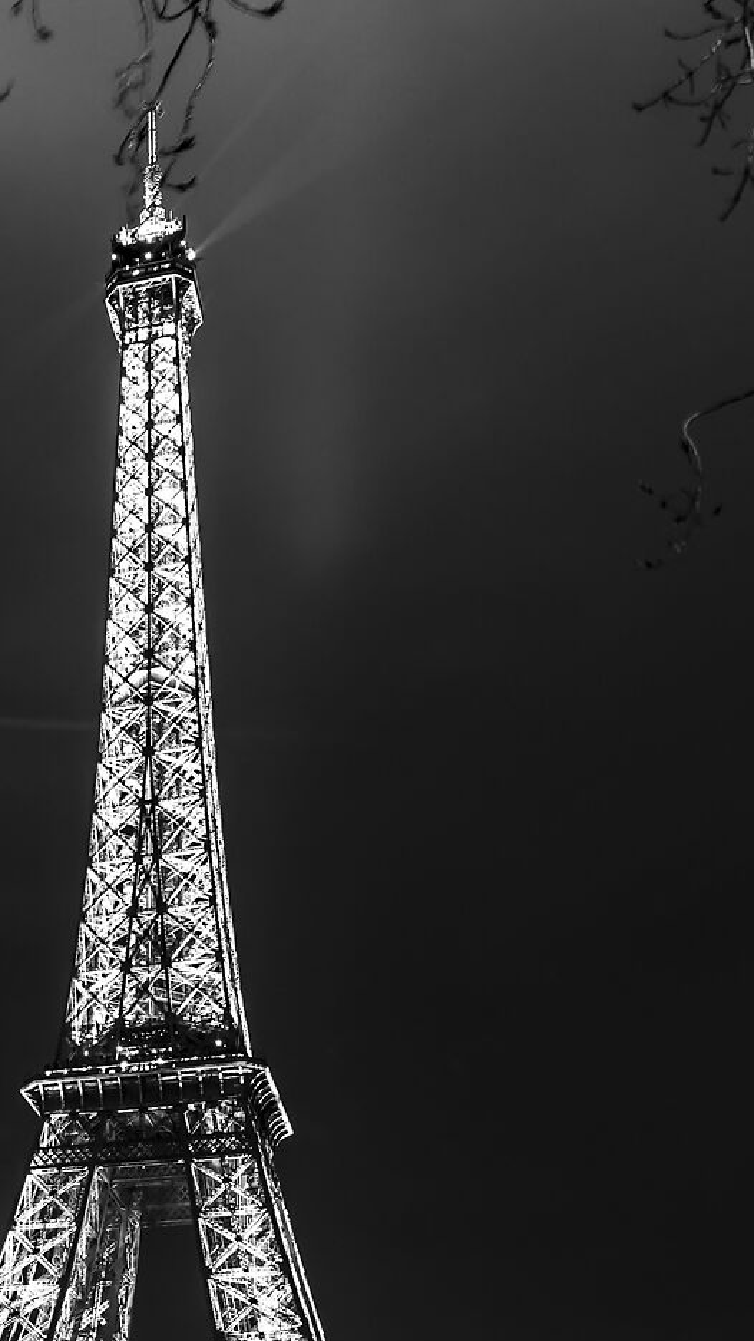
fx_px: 1860
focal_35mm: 52
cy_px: 1385
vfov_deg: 35.3
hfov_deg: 21.6
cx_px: -87
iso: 100
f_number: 9
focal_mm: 13
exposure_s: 3
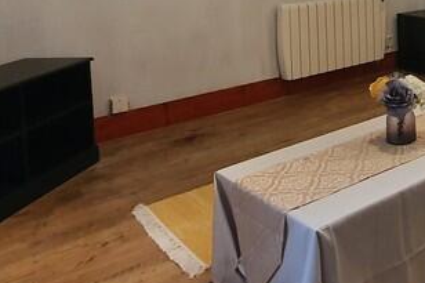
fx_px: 531
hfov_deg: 38.1
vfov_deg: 27.3
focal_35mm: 45
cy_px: -28
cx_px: 439
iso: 320
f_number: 2.2
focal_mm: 1.8
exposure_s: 1/33
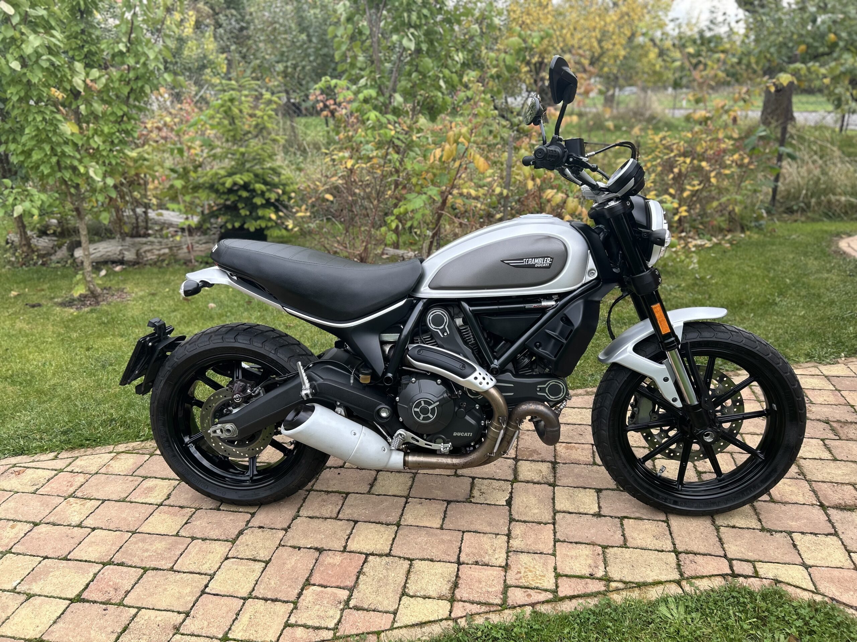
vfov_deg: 53.1
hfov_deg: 67.3
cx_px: 428
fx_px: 644
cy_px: 321
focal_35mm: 26
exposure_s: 1/340
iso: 50
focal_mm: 5.7
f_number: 1.5
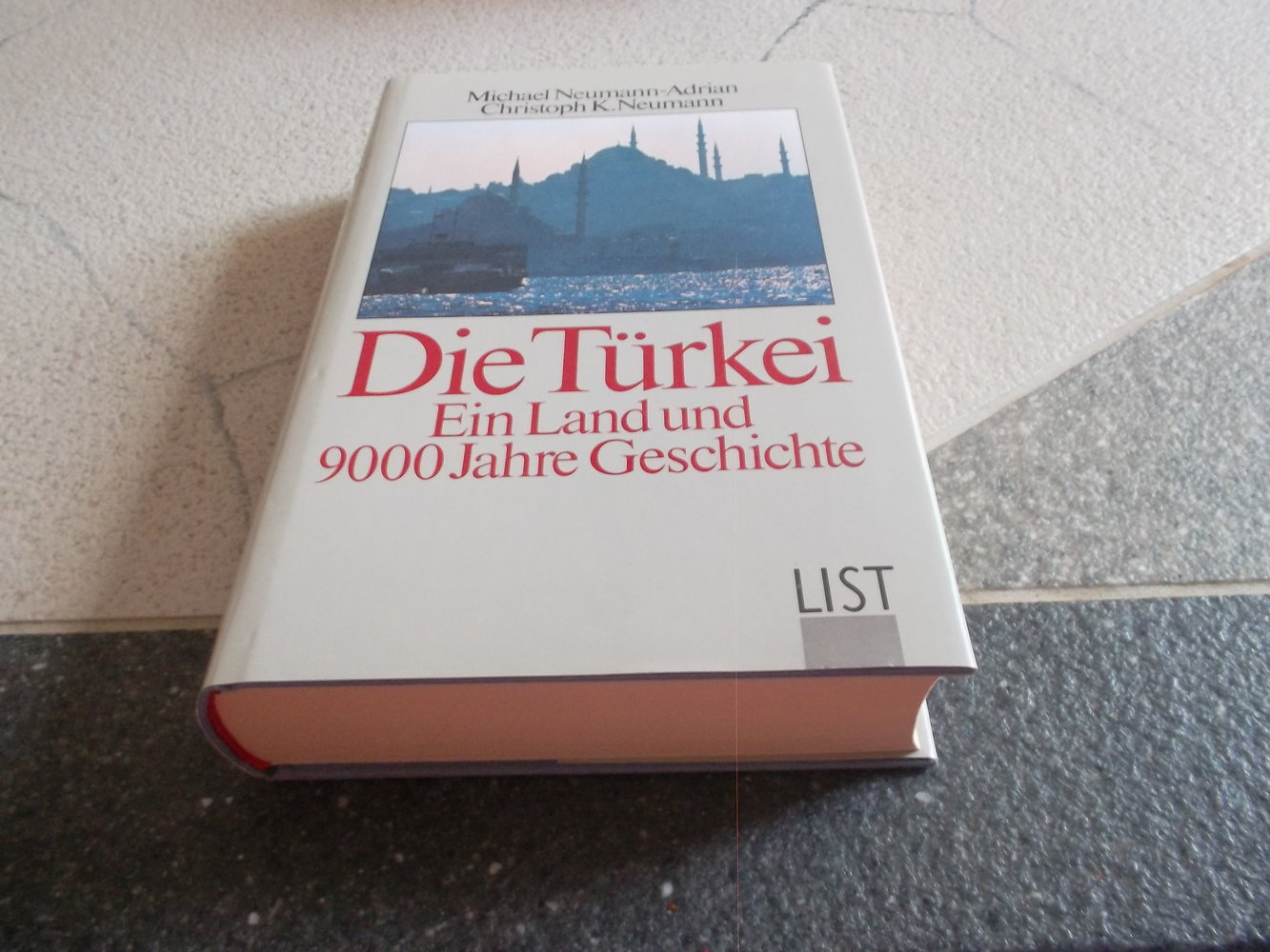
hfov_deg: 63.4
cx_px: 635
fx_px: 1027
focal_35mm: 28
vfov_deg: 49.8
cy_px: 476
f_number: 3.3
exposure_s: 1/20
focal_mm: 4.1
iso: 200
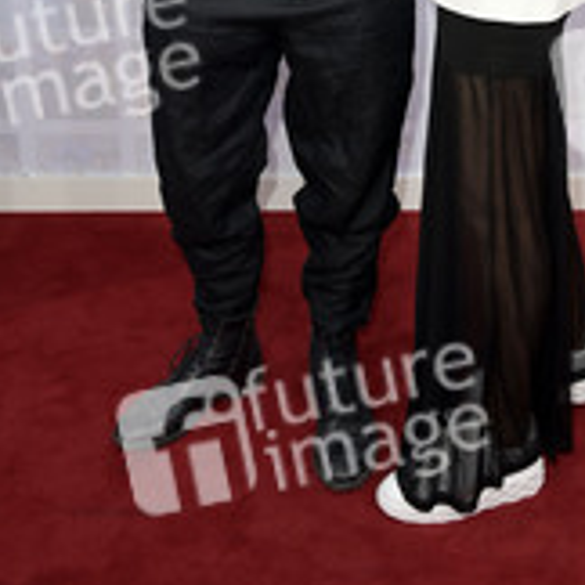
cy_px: -112
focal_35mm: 67
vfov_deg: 23.6
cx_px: 408
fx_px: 1281
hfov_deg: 25.5
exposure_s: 1/125
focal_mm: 32
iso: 640
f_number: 7.1
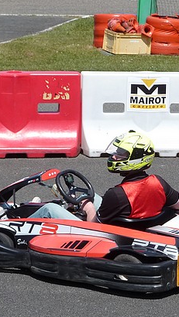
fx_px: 1719
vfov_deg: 10.5
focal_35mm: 204
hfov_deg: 5.9
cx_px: 239
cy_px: 213
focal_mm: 15.8
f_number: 4.3
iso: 80
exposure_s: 1/500
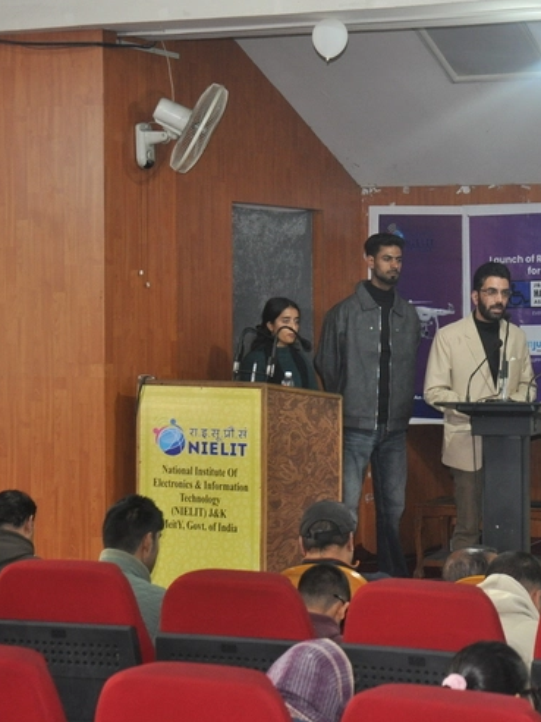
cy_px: 360
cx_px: 525
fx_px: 1646
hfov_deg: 18.2
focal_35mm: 79
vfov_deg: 24.7
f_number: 4
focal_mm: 36
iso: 800
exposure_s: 1/60
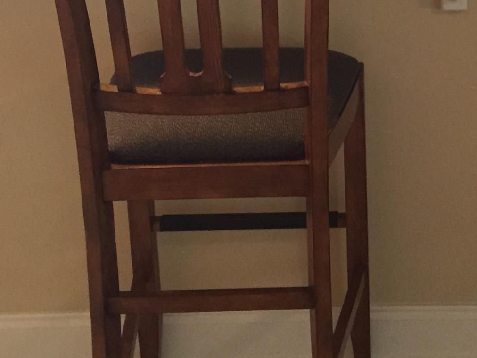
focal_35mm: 86
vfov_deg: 16.5
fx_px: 1185
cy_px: -64
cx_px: 447
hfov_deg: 22.1
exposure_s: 1/30
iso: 200
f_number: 2.2
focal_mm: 4.15
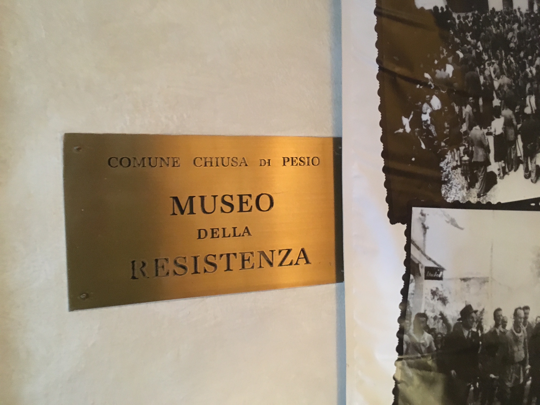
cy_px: 202
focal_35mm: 29
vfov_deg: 48.2
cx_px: 270
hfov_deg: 61.7
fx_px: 452
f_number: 2.2
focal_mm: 4.15
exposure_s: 1/17
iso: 500
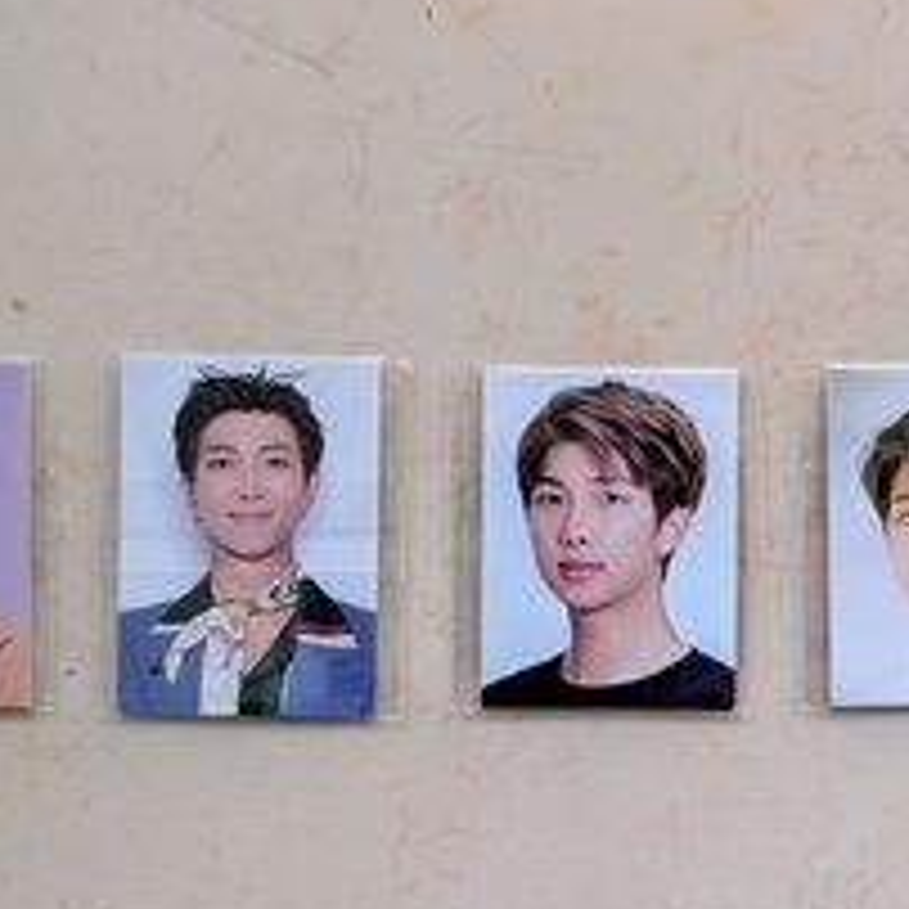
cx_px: 594
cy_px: 533
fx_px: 1248
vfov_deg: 39.9
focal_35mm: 42
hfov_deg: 39.6
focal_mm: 6.9
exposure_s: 1/57.4
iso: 65
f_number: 1.68
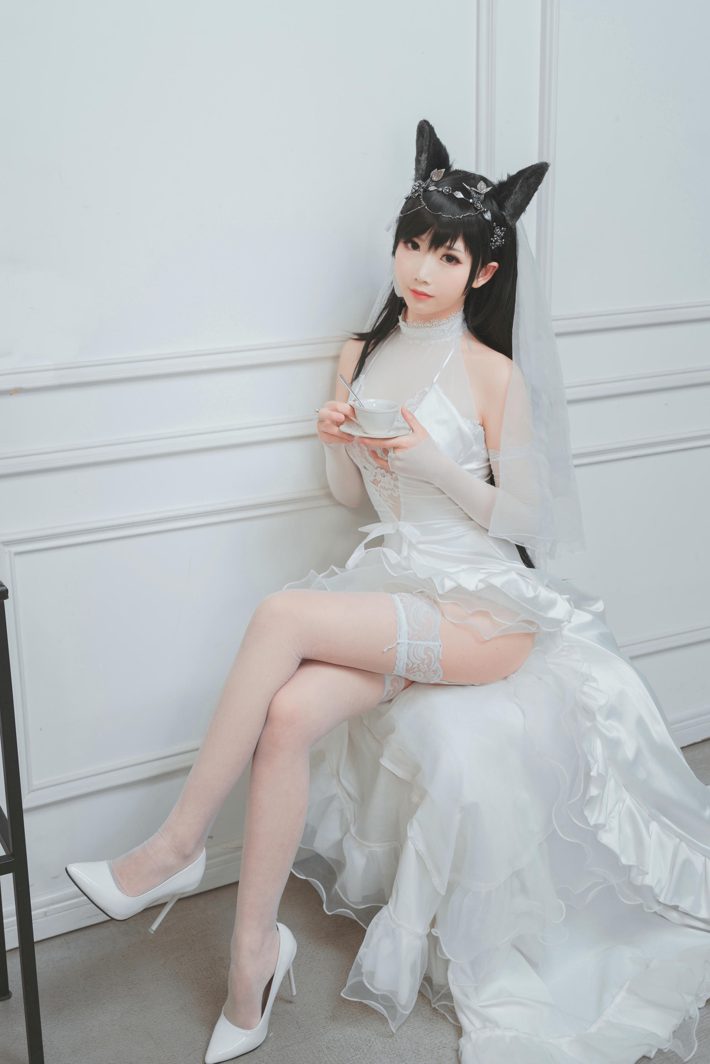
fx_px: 1479
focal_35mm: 50
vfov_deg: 39.6
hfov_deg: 27.0
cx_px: 355
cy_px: 532
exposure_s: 1/100
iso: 100
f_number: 2.8
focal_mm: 50
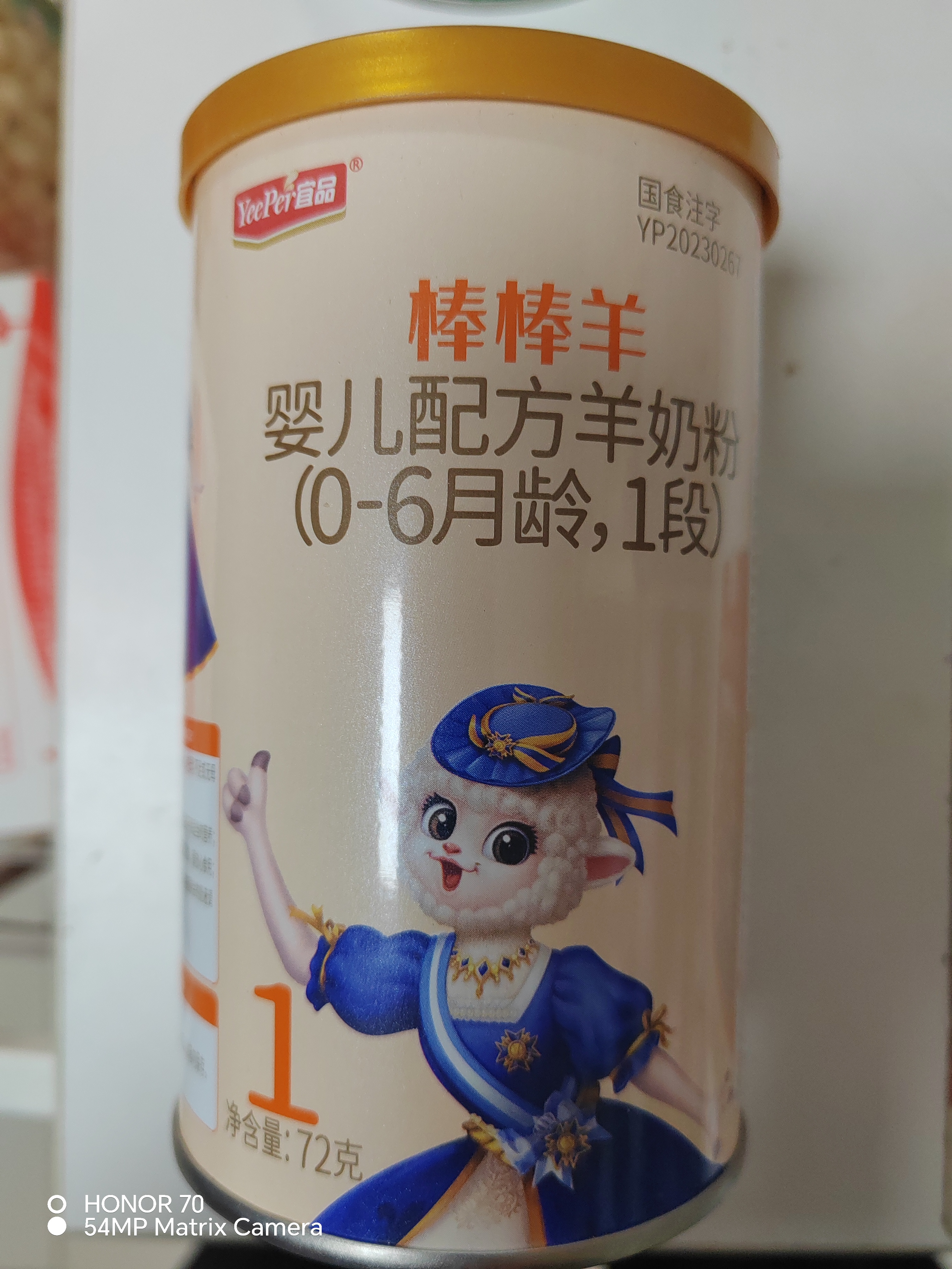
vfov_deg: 65.3
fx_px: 990
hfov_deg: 51.4
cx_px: 476
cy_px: 634
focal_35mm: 27
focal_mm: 5.52
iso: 400
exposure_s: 1/100
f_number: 1.9
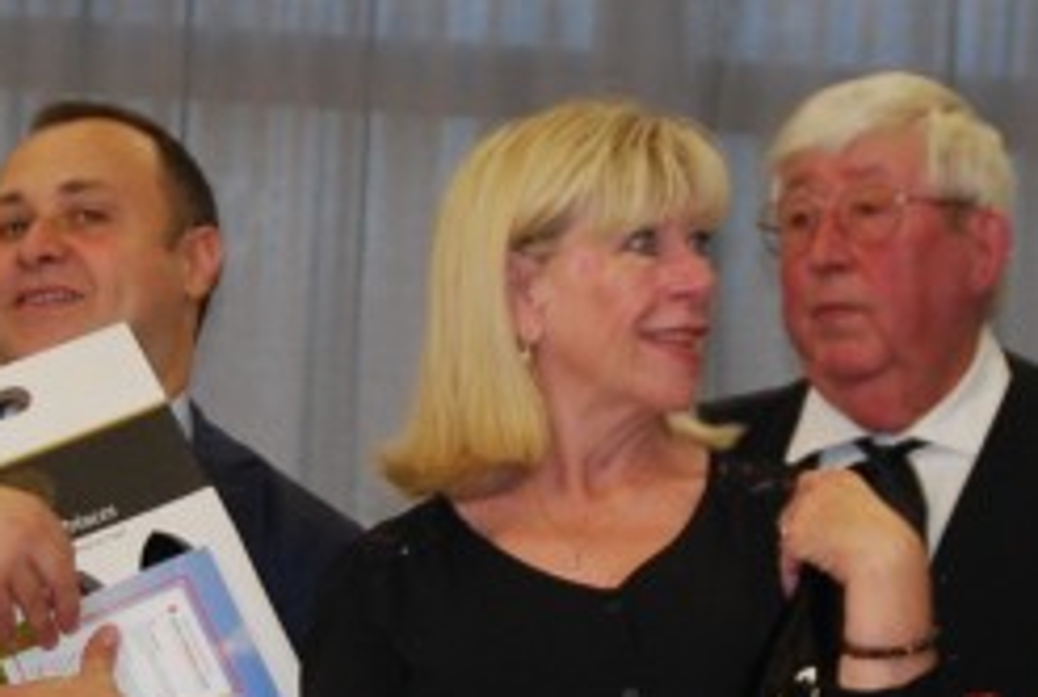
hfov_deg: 6.9
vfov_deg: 4.6
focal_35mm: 299
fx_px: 8637
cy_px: 537
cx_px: 347
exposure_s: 1/60
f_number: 4.8
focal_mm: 55
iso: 400
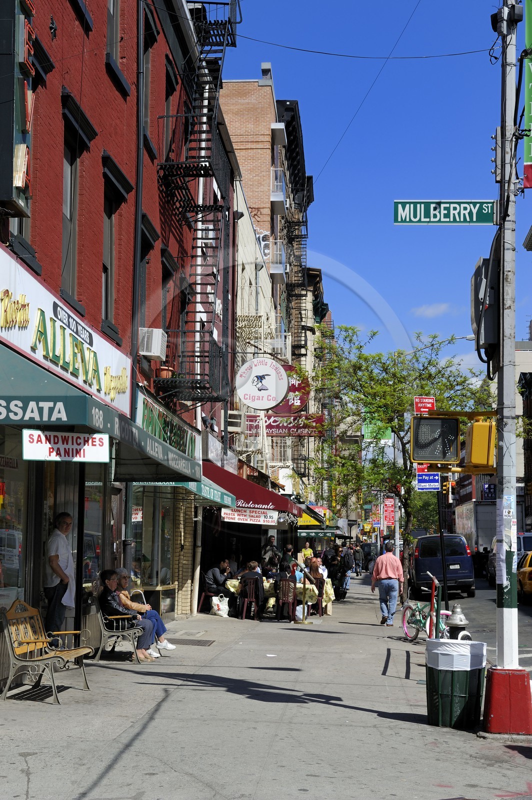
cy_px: 400
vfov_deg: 34.5
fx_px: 1288
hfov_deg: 23.3
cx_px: 266
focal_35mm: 58
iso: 200
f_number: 13
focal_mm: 58
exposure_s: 1/200
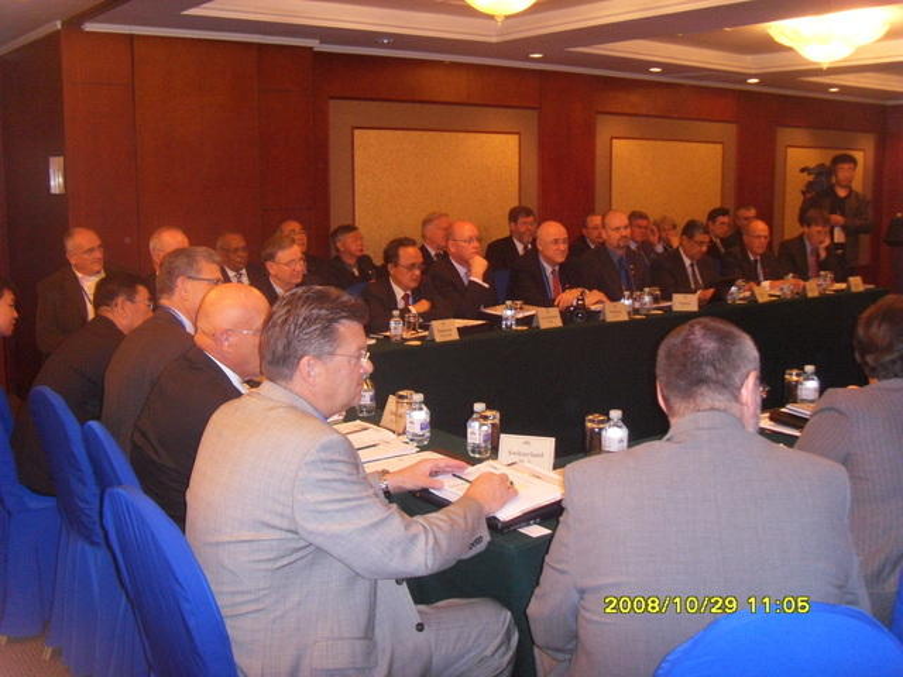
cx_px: 452
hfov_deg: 47.9
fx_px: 1017
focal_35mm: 39
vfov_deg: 36.8
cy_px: 338
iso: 400
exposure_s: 1/45
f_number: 3.5
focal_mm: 6.6
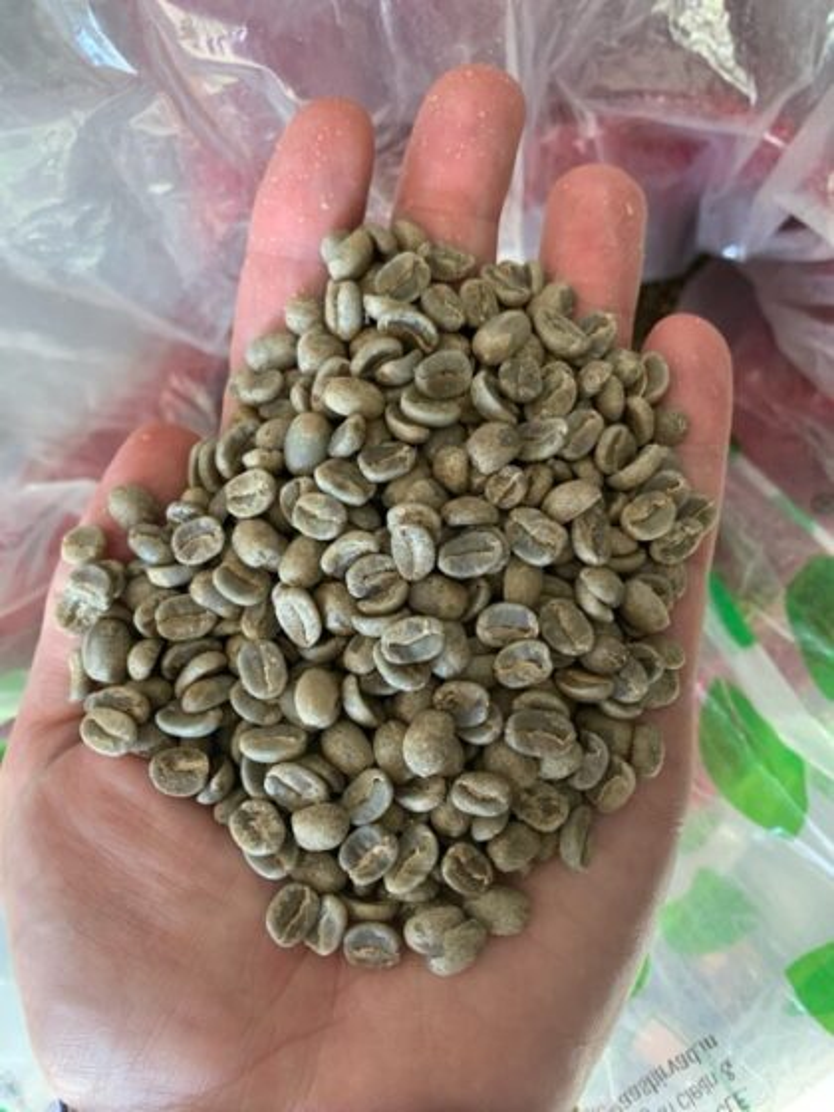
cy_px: 556
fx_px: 835
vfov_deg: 67.3
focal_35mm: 26
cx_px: 417
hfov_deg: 53.1
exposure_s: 1/60
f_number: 1.8
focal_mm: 4.25
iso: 125
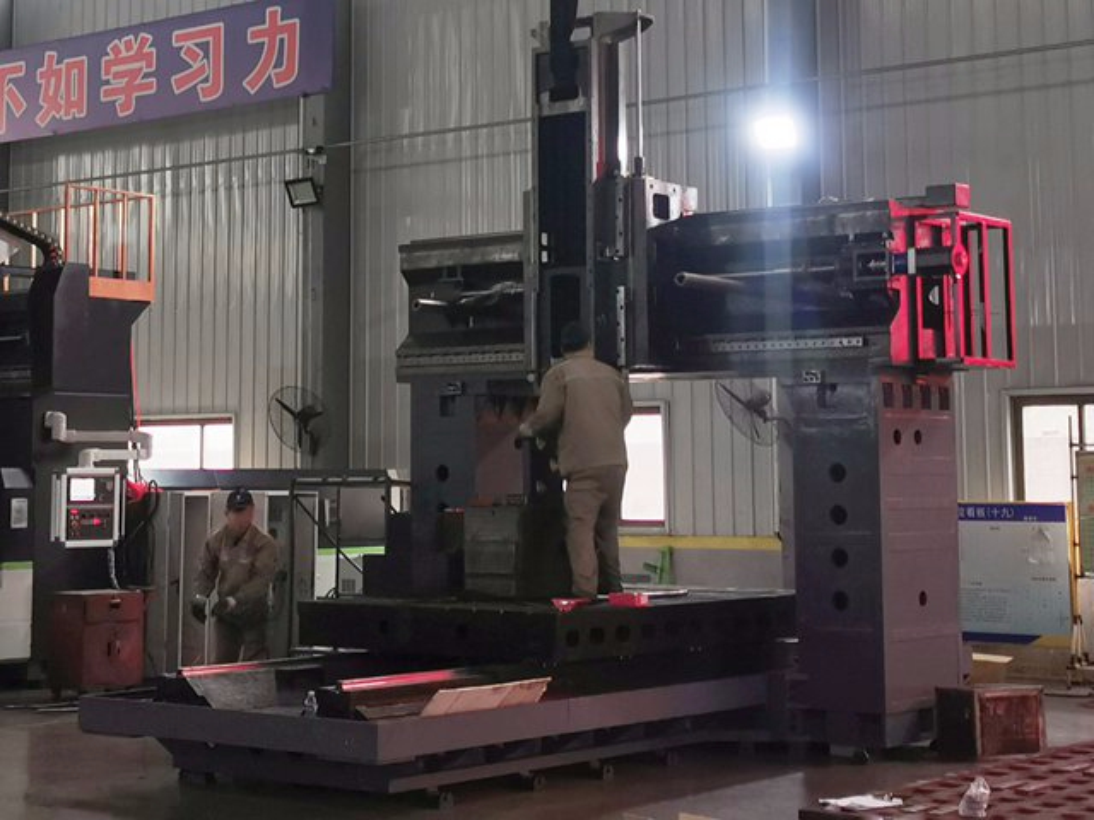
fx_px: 1485
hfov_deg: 40.4
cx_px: 547
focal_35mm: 47
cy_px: 410
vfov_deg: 30.9
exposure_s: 1/100
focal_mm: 5.56
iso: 100
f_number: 1.6
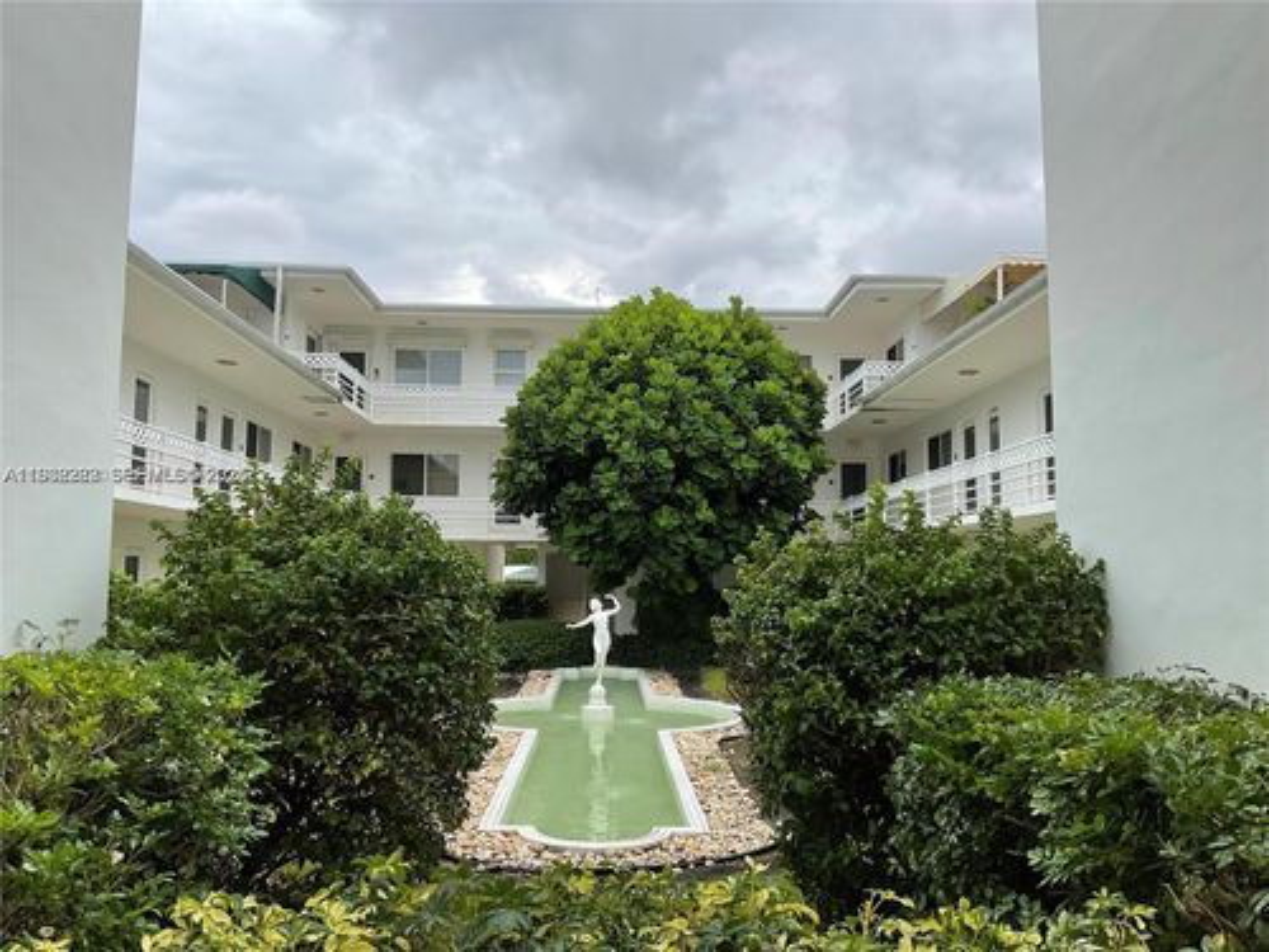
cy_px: 476
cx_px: 634
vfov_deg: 48.2
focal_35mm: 29
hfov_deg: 61.7
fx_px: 1063
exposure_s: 1/1221
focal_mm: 3
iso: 16
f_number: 1.8
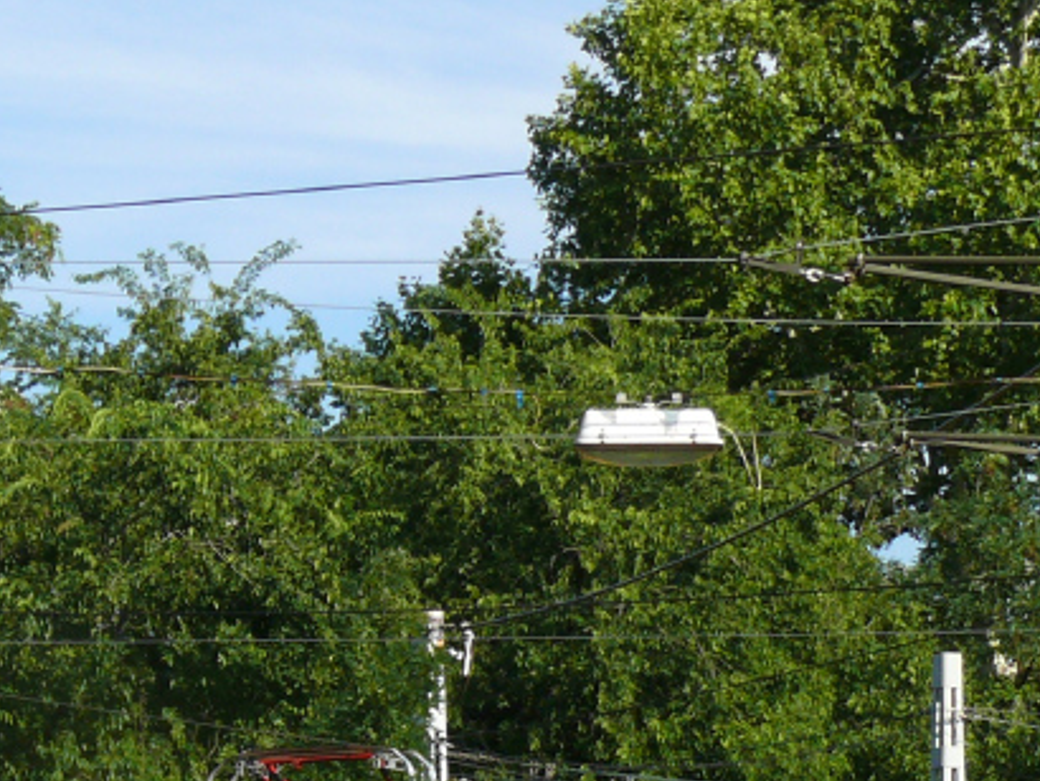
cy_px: 803
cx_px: 302
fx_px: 6193
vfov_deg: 7.2
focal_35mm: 206
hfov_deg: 9.6
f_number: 5.6
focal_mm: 13.7
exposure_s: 1/400
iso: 100
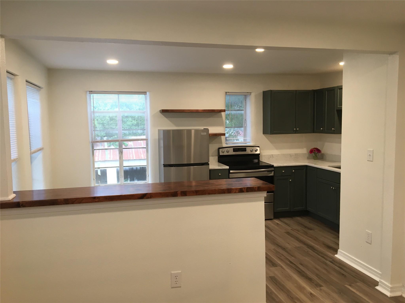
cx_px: 202
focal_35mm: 29
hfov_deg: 61.7
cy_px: 152
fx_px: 339
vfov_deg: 48.2
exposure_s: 1/30
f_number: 2.2
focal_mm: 4.15
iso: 50
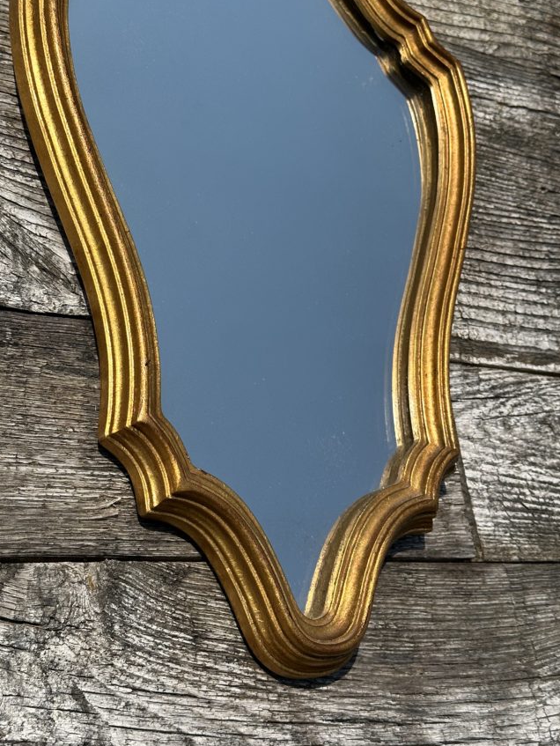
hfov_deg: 25.2
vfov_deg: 33.1
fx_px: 1250
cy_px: 305
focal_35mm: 58
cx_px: 239
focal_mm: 6.86
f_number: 1.78
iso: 64
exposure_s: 1/7092
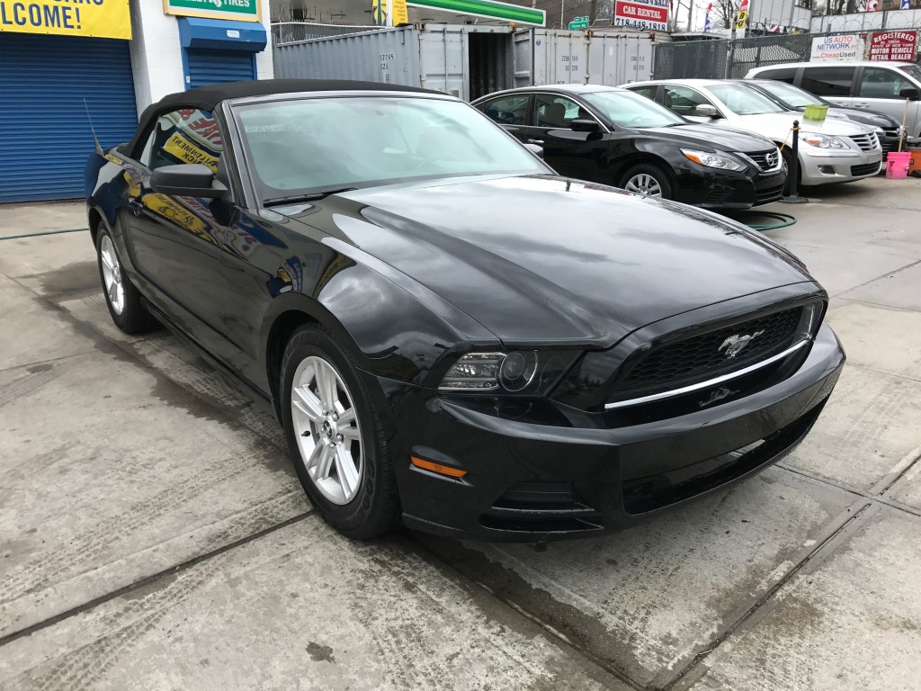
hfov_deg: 63.4
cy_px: 346
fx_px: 745
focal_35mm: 28
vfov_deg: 49.7
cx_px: 460
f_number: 1.8
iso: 20
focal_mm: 3.99
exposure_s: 1/798
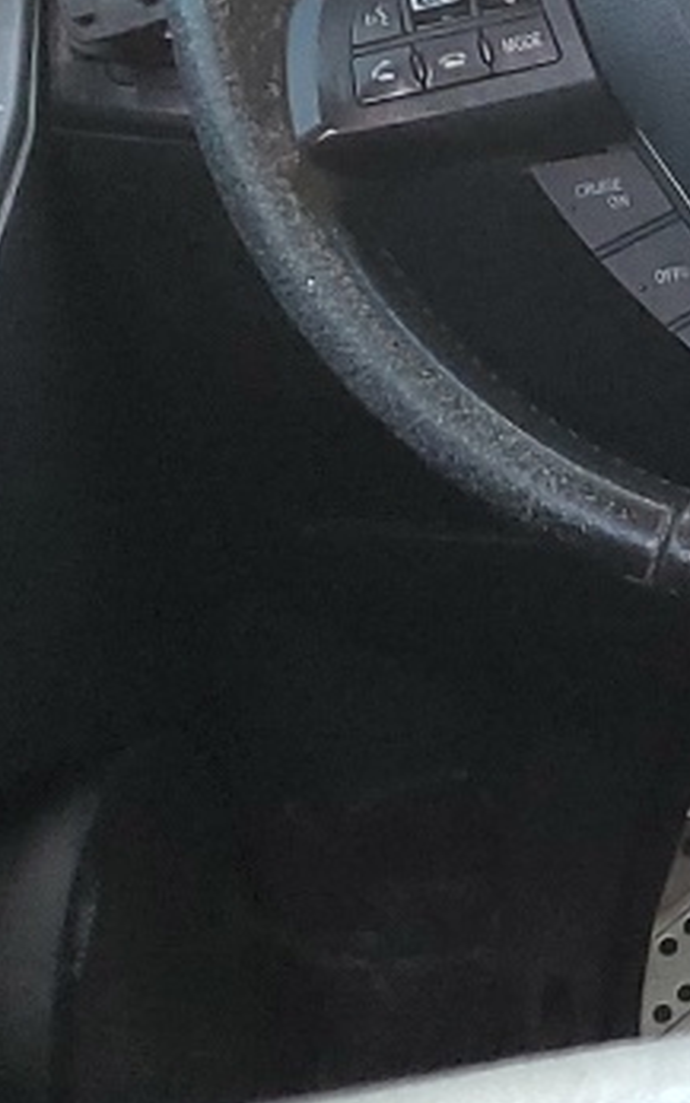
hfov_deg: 8.7
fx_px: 3820
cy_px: 935
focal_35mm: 127
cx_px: 2013
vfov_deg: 16.3
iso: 68
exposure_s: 1/60.2
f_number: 1.5
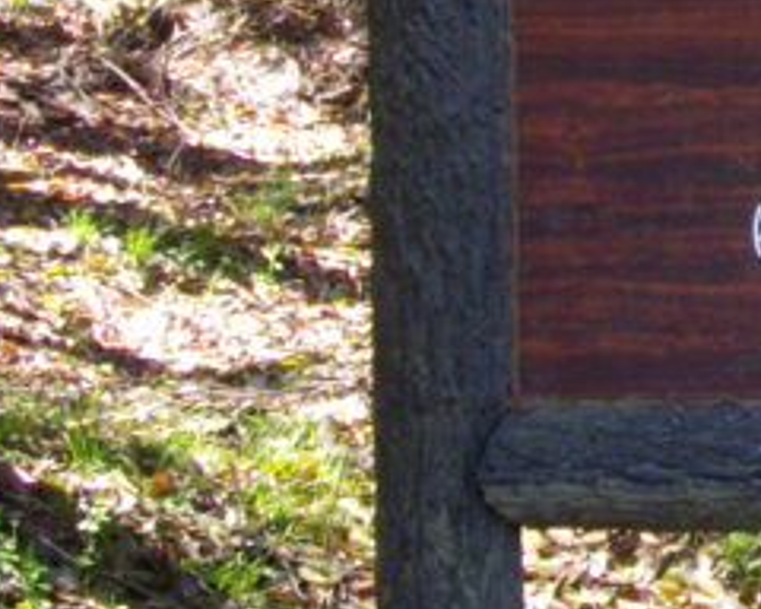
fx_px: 3468
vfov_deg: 9.8
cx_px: 1170
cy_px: -213
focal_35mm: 154
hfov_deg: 11.9
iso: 114
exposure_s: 1/125
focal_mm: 6.2
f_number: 2.8
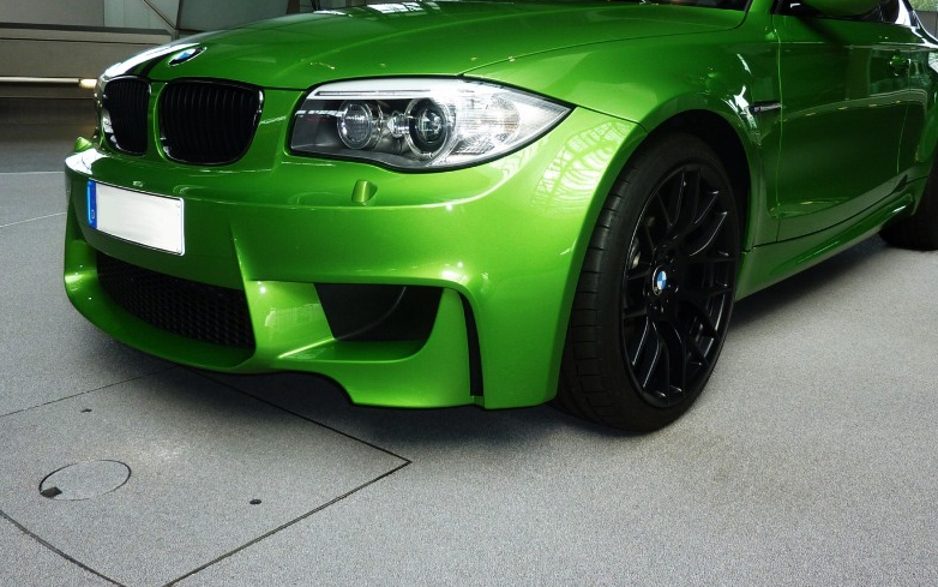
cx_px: 518
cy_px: 186
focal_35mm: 31
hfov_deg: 61.1
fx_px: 793
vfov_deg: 40.0
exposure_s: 1/60
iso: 100
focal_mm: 4.1
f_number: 3.3
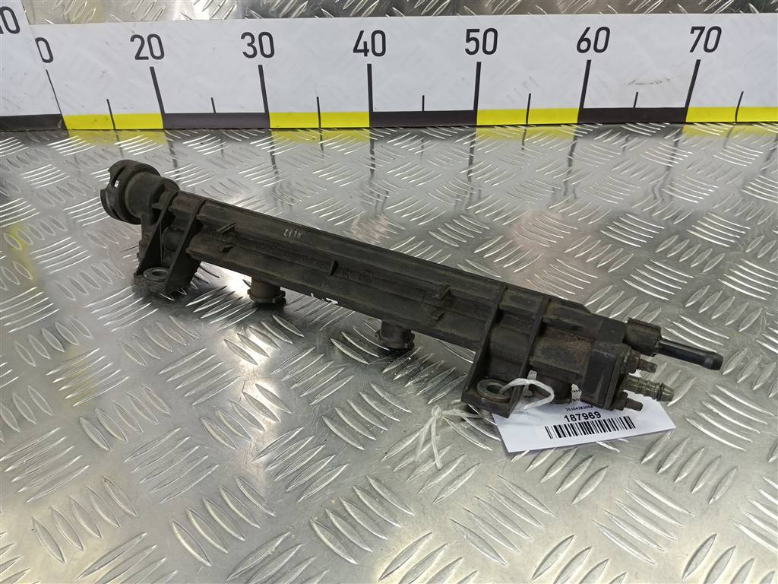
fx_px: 607
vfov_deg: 51.4
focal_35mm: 27
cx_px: 389
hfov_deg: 65.3
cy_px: 292
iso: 140
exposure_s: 1/50
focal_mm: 4.11
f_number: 1.6
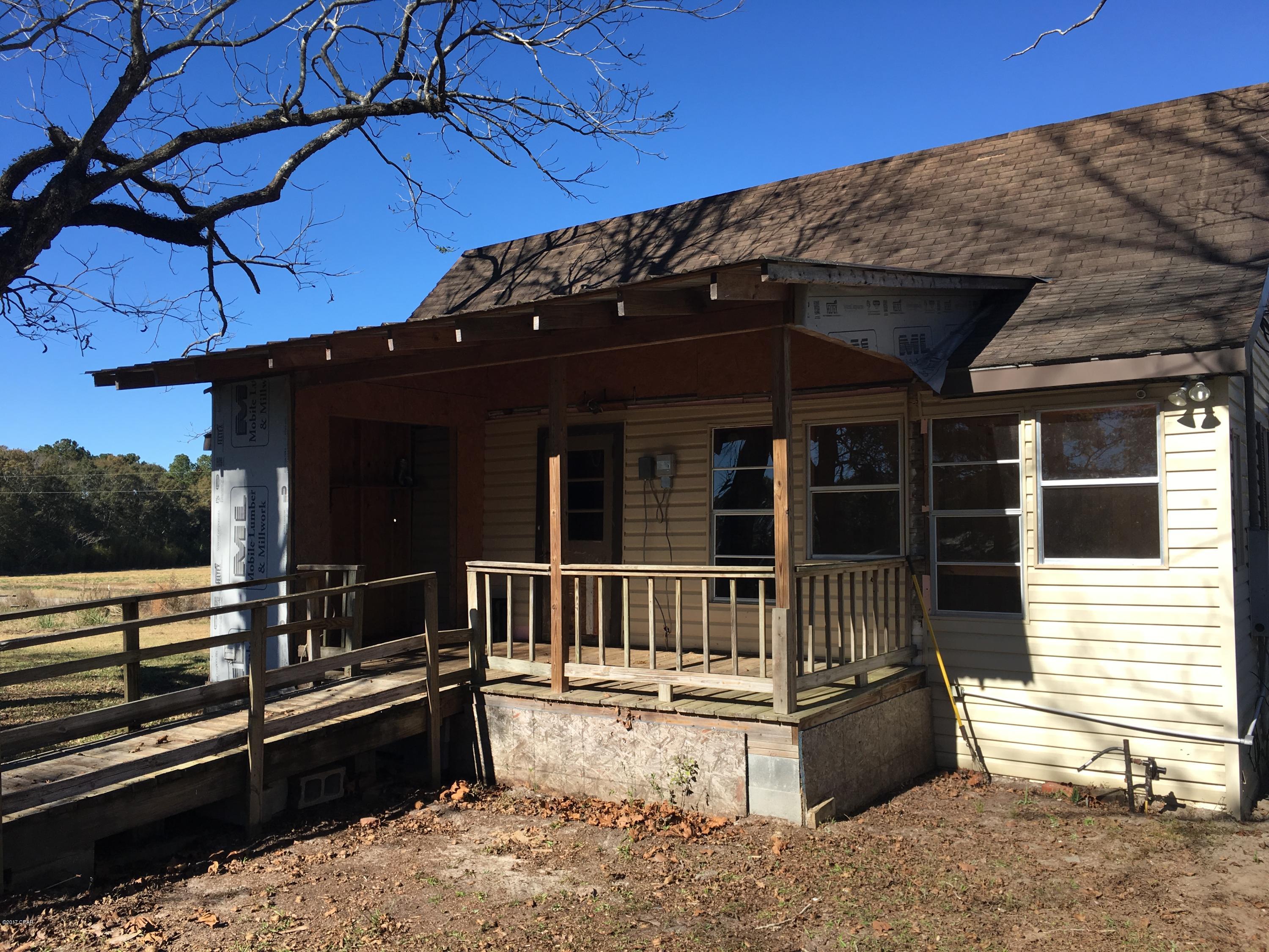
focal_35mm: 29
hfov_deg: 61.7
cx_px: 634
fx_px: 1063
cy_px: 476
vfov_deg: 48.2
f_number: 2.2
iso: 25
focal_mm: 4.15
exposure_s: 1/1099
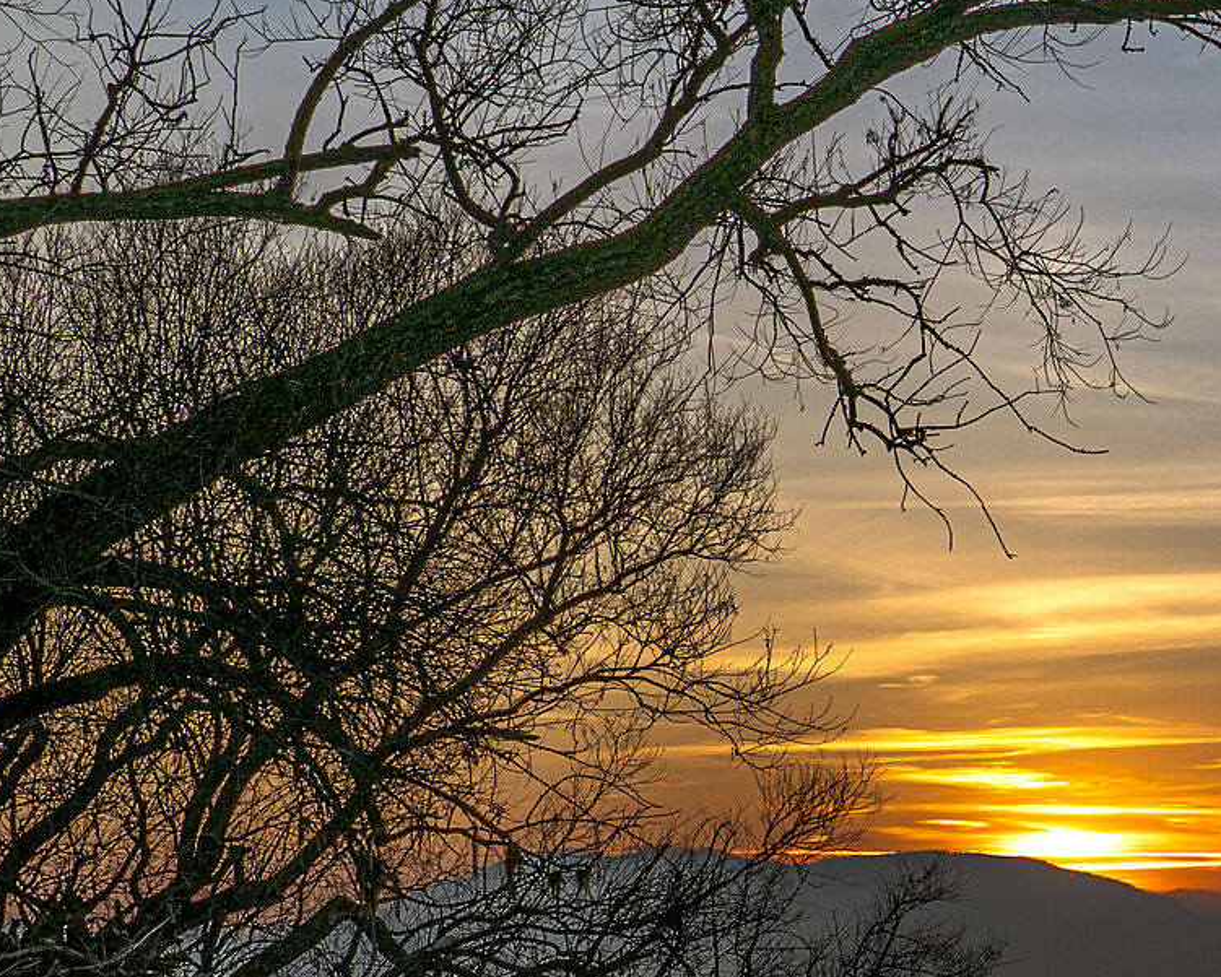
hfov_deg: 13.7
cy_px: 1289
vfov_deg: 10.9
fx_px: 4988
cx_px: 1330
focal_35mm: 138
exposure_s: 1/250
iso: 100
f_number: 7.1
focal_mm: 46
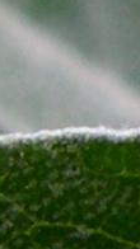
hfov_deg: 4.2
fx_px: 1679
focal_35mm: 254
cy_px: 151
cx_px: 720
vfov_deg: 8.5
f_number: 2.8
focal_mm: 8
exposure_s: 1/197
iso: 100
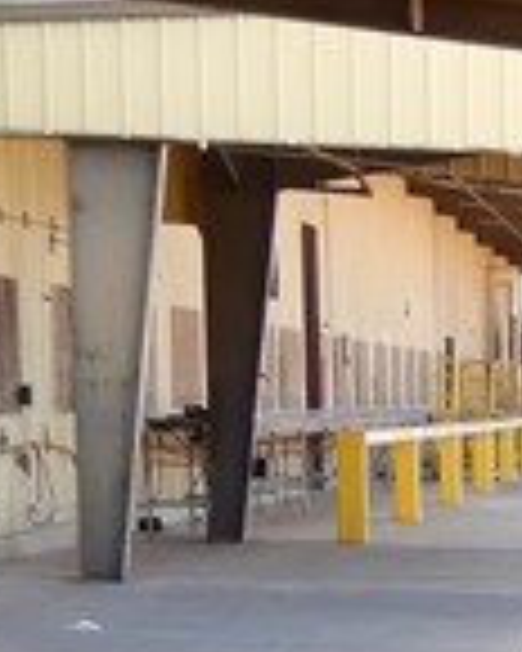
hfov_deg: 8.6
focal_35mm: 166
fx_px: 3206
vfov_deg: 11.0
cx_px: 1192
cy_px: 1102
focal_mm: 4.3
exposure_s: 1/200
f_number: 2.8
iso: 125
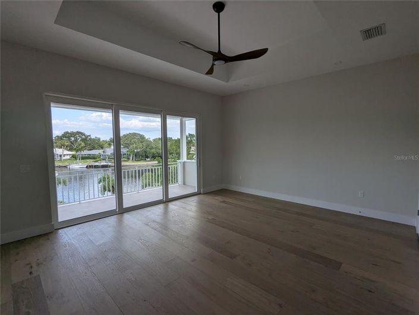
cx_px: 210
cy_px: 158
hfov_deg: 94.4
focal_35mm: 16
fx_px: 194
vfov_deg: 78.2
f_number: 2.2
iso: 48
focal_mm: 2.35
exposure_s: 1/476
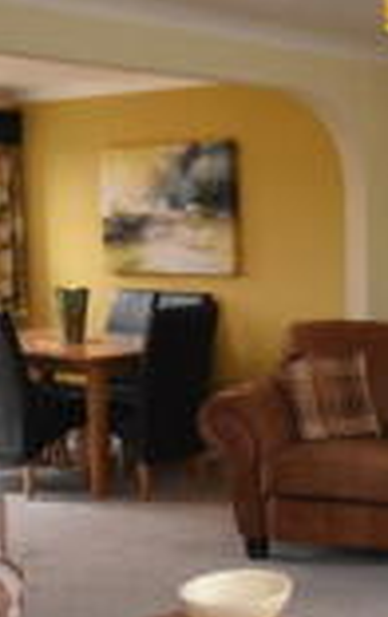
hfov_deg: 18.6
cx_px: 533
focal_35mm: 64
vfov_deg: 31.9
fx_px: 1079
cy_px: 291
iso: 1600
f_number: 4
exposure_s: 1/100
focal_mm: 10
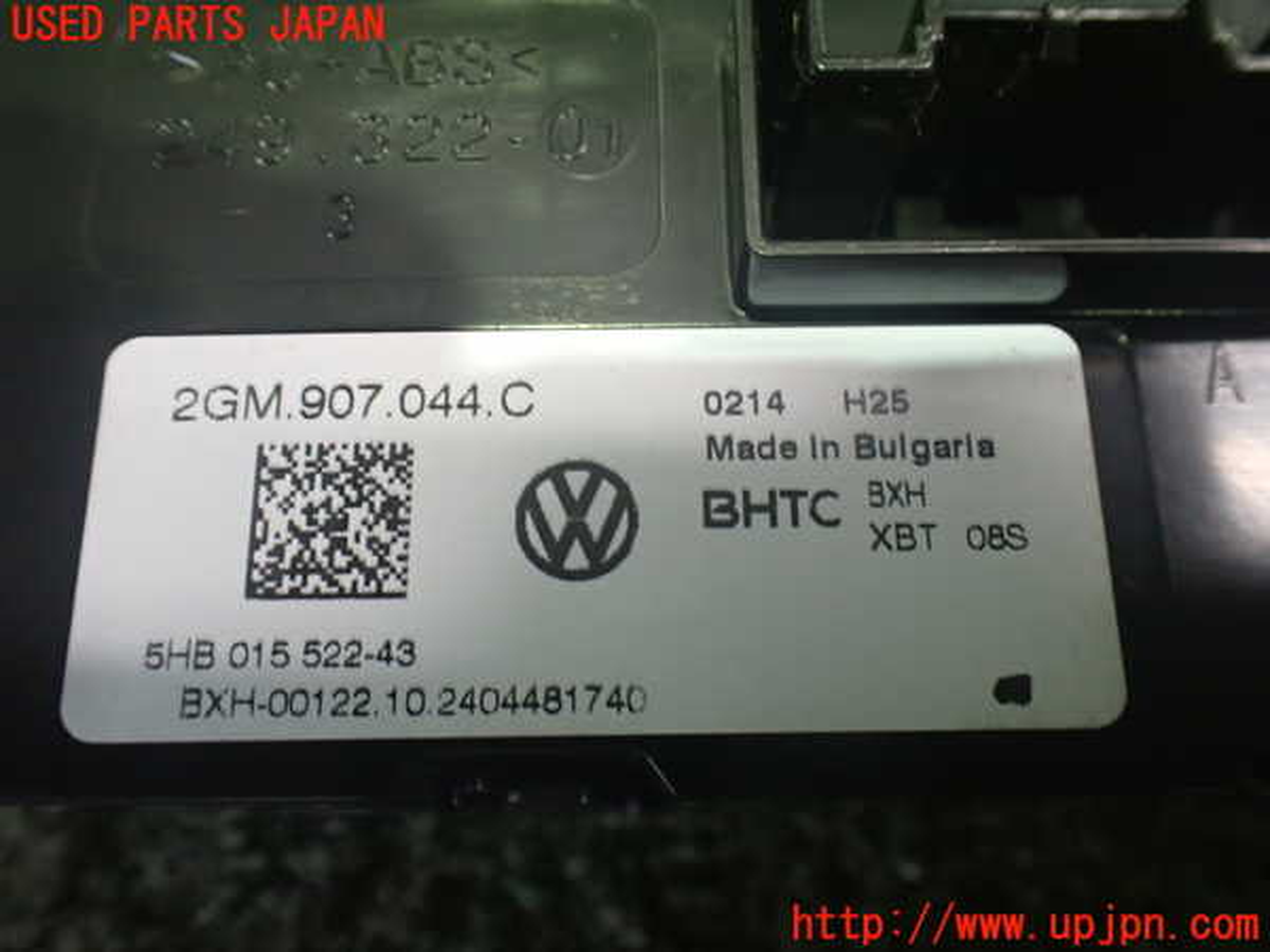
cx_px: 635
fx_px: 1101
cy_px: 476
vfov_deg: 46.8
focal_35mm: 30
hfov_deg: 60.0
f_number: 2.3
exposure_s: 1/30
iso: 800
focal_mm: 5.4
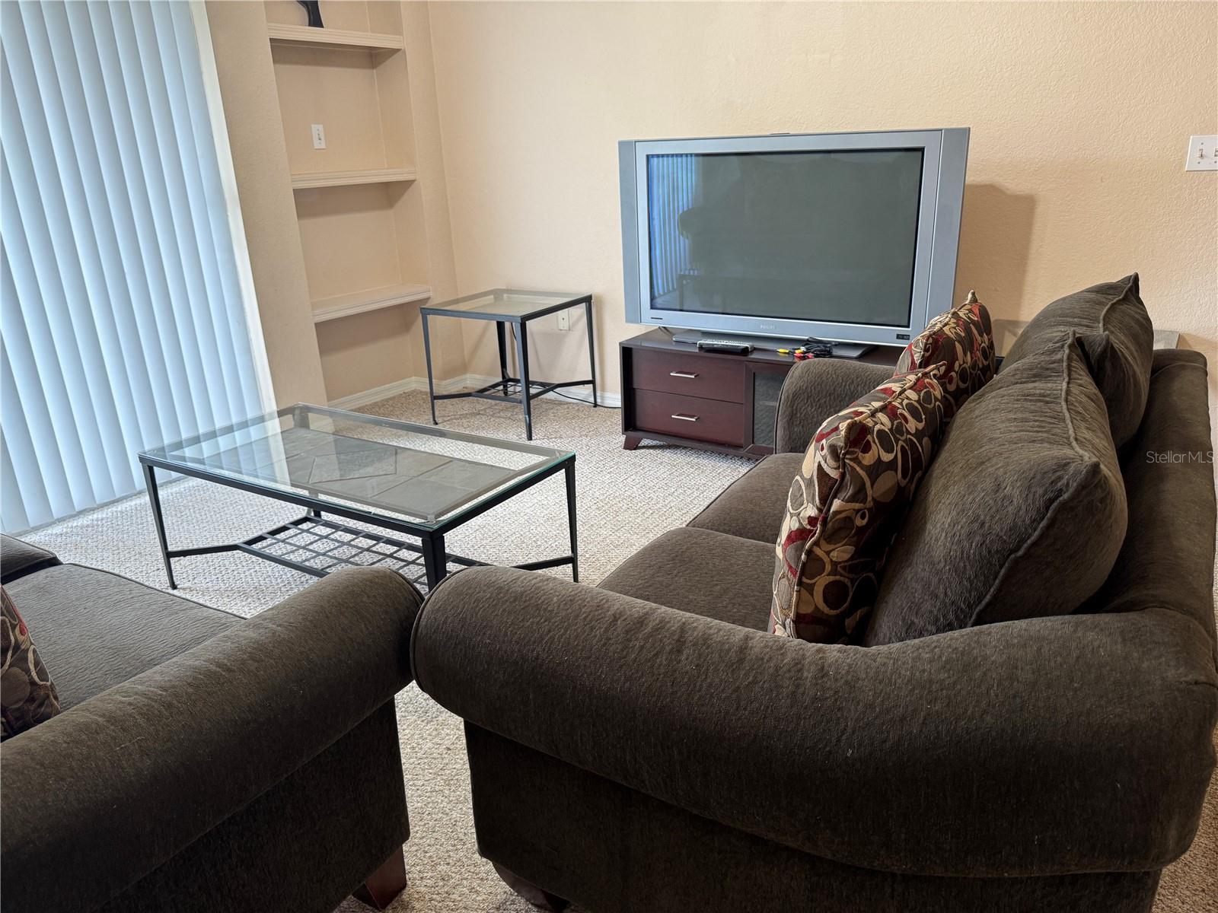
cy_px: 456
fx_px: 844
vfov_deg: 56.8
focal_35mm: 24
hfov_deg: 71.6
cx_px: 609
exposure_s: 1/60
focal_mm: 6.76
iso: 200
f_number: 1.78
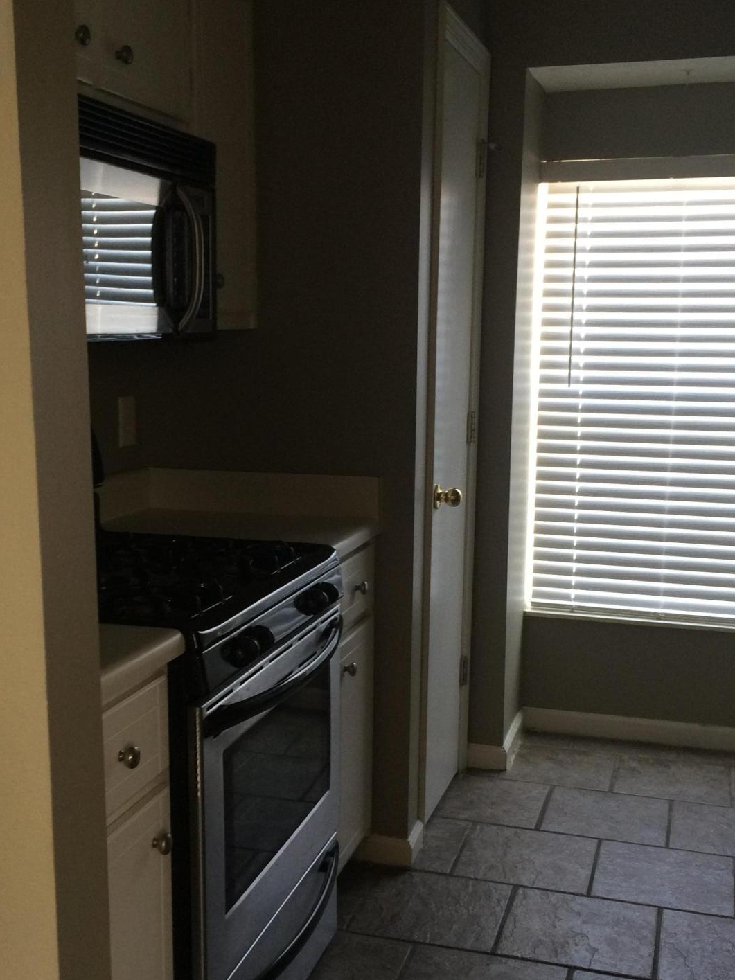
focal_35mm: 41
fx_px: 1161
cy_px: 564
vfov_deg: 45.6
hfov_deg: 35.1
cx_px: 349
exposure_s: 1/30
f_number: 2.2
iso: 100
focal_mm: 4.15
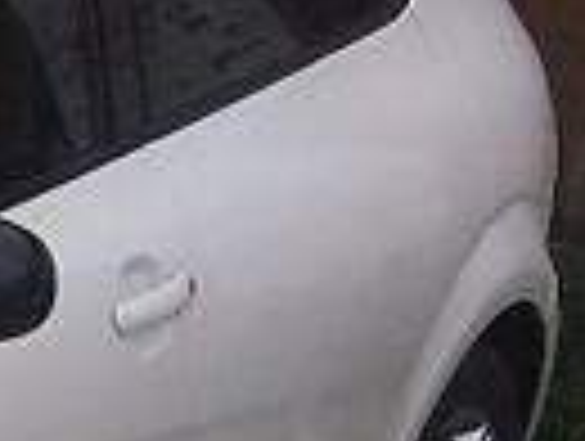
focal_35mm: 178
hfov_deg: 9.2
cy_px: 693
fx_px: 3014
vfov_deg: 8.2
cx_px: -1089
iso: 32
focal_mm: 4.2
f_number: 2.2
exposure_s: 1/892
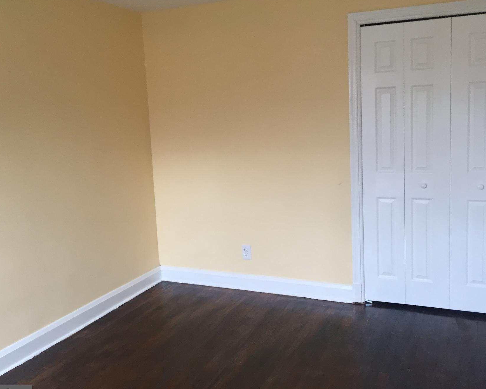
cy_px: 184
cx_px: 259
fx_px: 503
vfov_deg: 42.2
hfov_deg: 51.5
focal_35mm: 35
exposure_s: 1/30
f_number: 2.2
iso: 40
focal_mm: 4.15
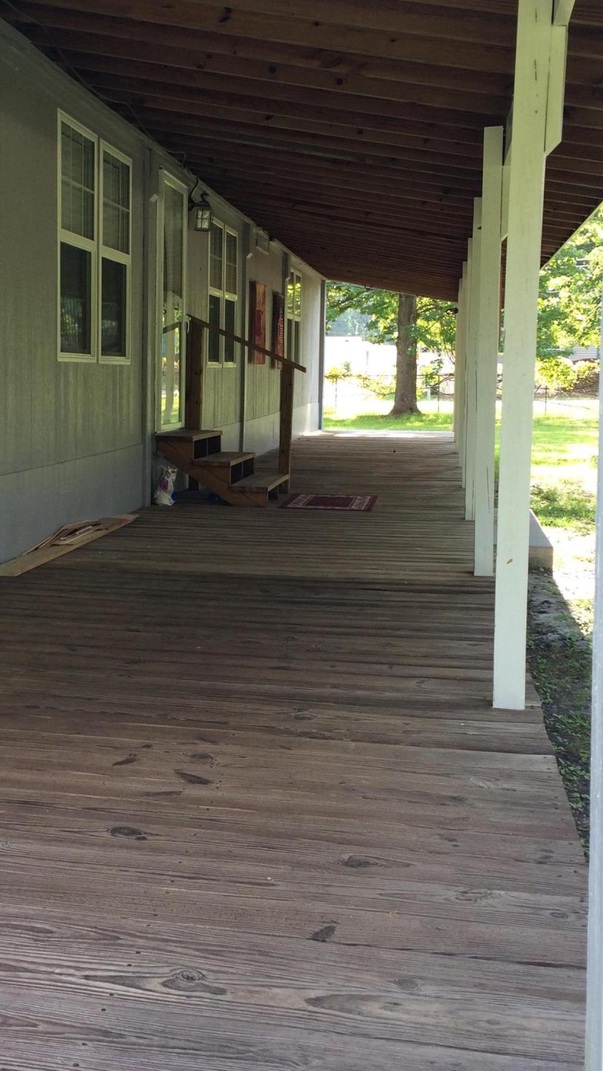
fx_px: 1222
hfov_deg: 27.5
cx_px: 179
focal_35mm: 43
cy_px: 453
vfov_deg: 47.2
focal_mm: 4.15
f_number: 2.2
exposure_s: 1/120
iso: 32
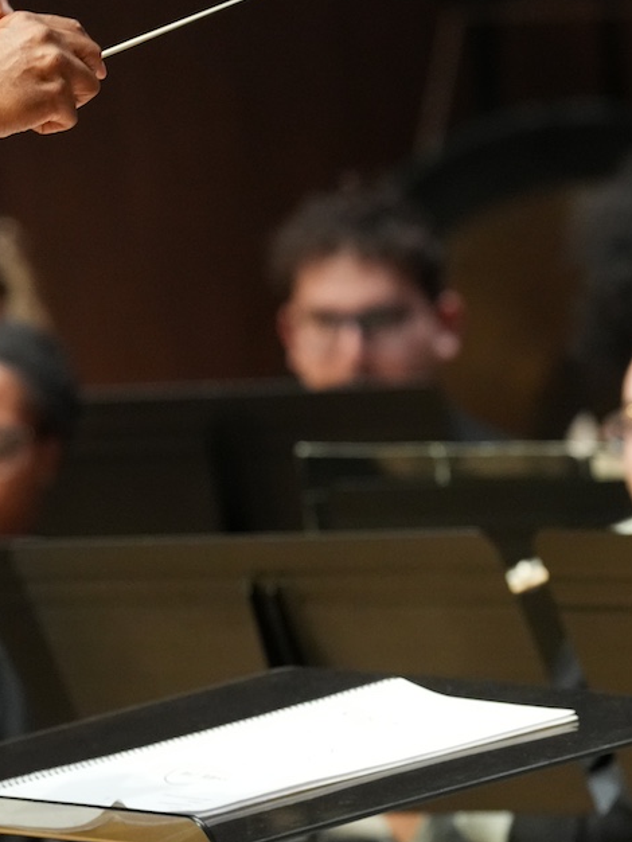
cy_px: 371
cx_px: 167
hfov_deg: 2.4
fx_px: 14937
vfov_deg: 3.2
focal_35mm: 614
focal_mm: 200
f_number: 3.5
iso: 3200
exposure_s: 1/400
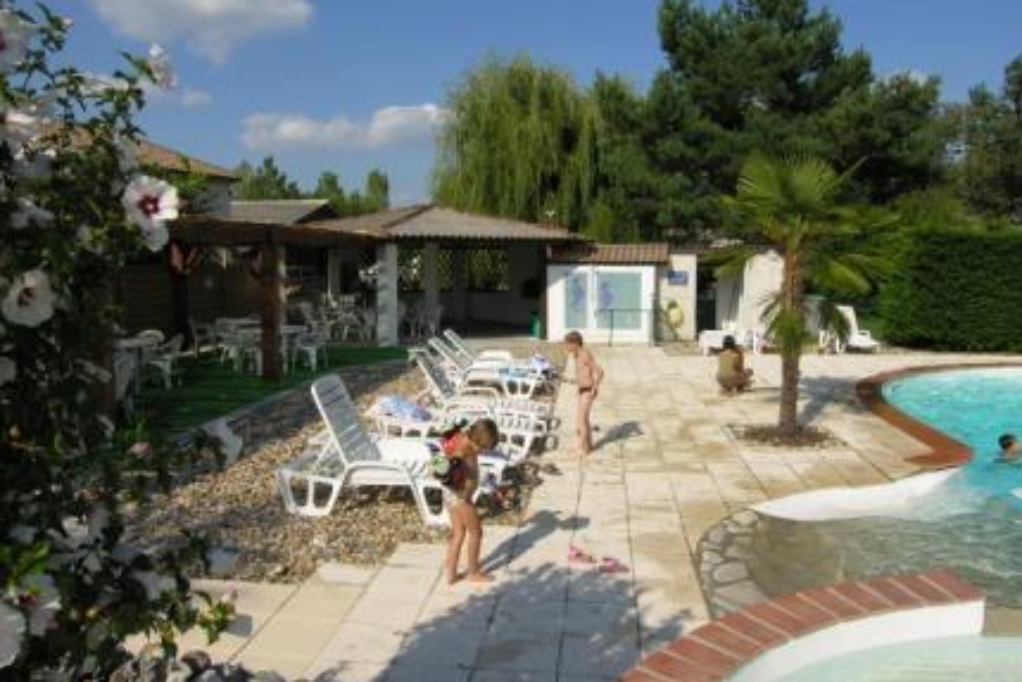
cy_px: 309
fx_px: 738
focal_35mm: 26
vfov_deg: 49.5
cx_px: 530
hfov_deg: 69.4
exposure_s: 1/298
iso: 50
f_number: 6.4
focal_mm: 6.1
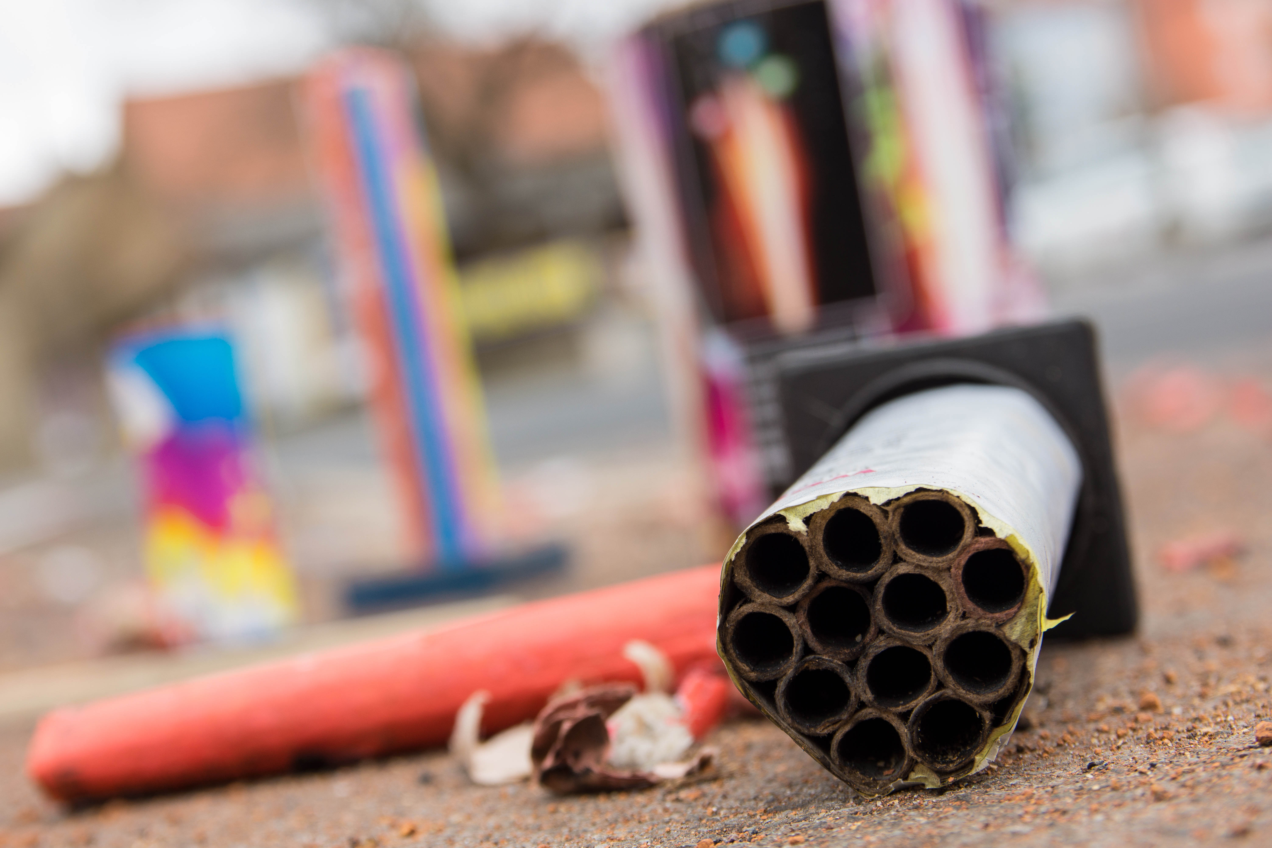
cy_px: 424
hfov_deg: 27.0
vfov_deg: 18.2
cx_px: 636
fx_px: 2650
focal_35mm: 75
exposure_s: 1/20
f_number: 5.6
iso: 100
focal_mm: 50
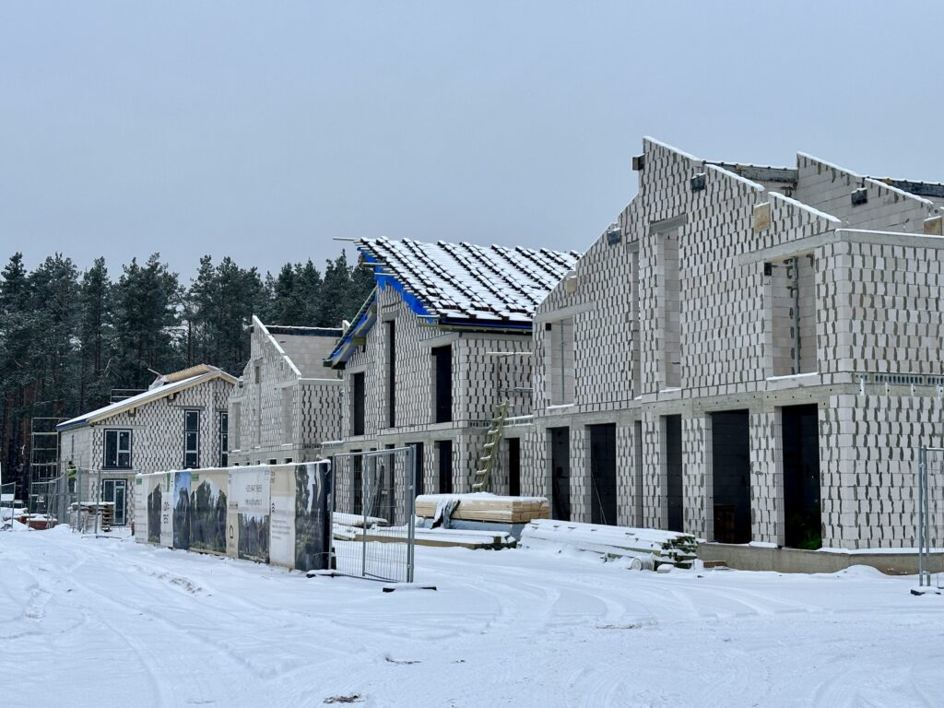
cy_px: 354
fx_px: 1309
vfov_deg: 30.3
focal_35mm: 48
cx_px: 472
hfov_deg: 39.7
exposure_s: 1/953
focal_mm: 6.86
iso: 64
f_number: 1.78
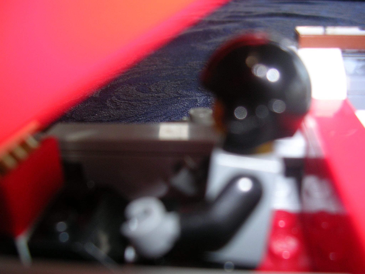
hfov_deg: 49.0
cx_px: 182
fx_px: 401
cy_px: 137
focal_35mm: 38
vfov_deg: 37.7
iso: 50
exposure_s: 1/60.1
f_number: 2.8
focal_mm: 5.8
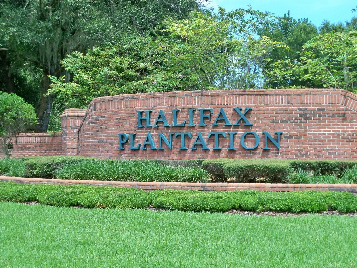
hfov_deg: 27.8
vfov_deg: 21.0
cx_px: 178
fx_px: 722
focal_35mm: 70
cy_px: 134
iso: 80
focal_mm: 12.3
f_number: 4.1
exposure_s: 1/200
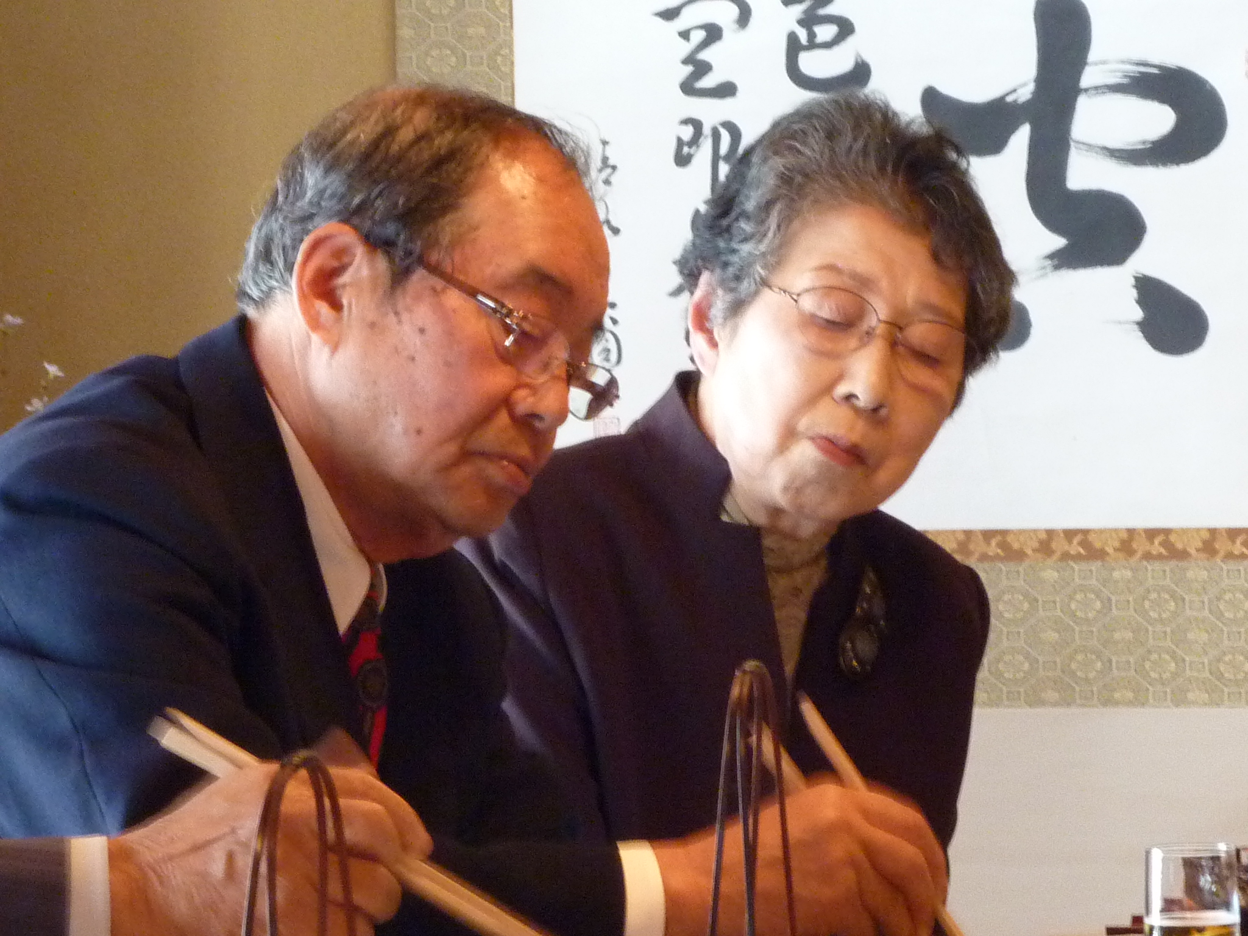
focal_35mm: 214
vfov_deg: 6.9
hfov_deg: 9.2
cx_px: 624
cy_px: 468
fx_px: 7715
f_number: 4.4
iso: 400
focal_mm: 19.5
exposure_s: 1/8
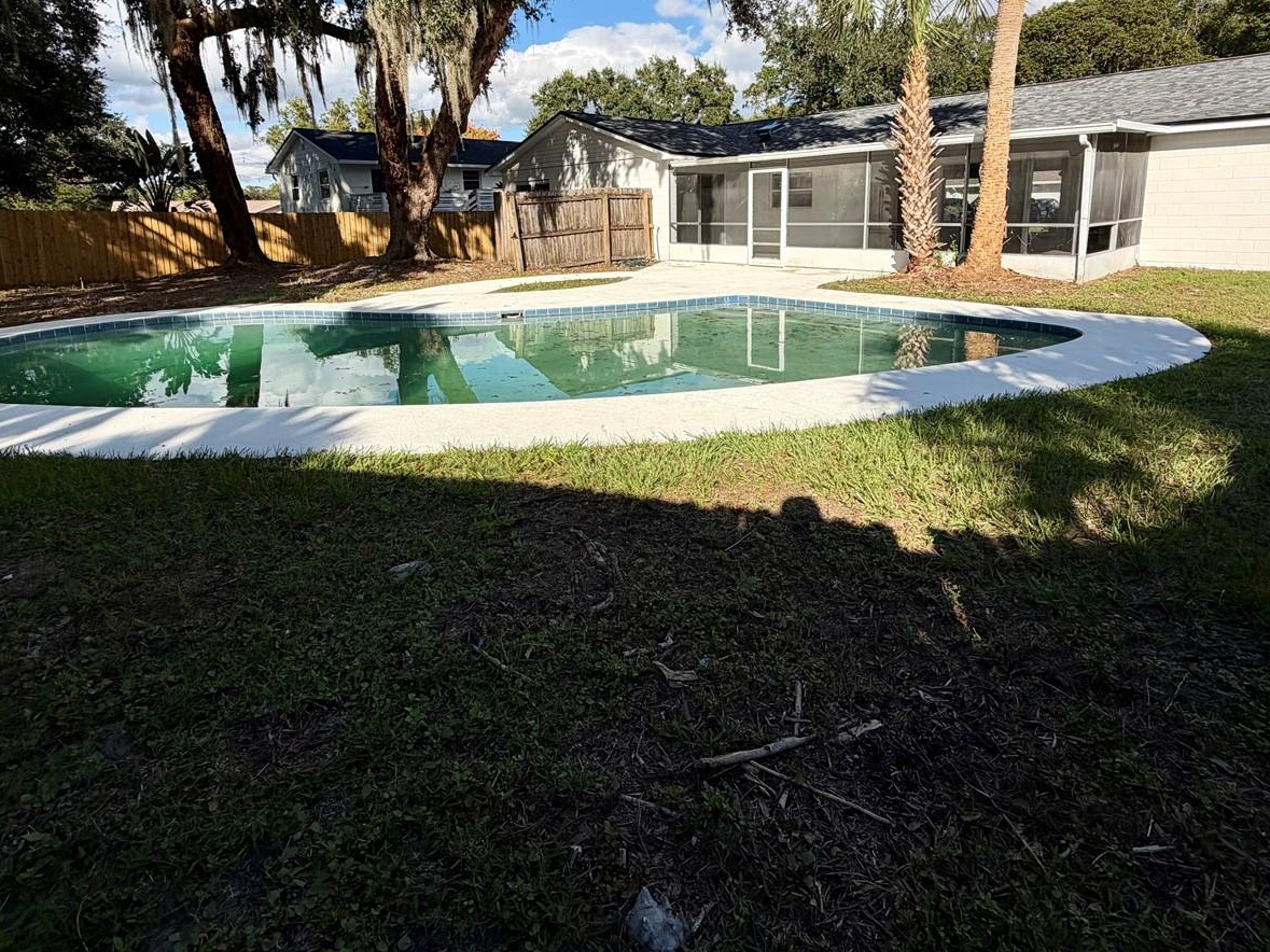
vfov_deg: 67.2
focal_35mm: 19
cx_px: 648
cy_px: 333
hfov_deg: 84.7
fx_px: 697
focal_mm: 2.22
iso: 20
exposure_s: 1/1368
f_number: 2.2
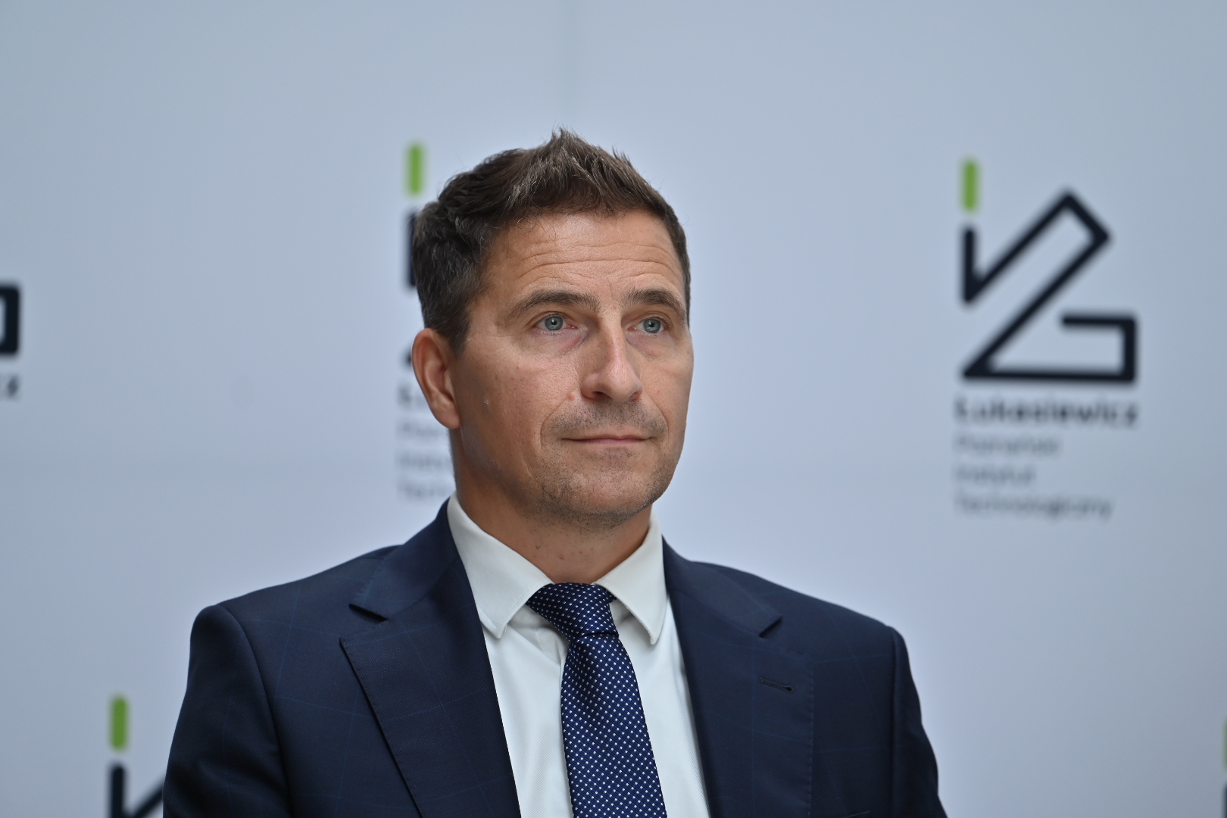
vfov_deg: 7.6
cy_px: 409
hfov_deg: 11.4
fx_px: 6135
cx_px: 614
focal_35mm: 180
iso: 220
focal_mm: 180
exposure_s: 1/200
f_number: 2.8
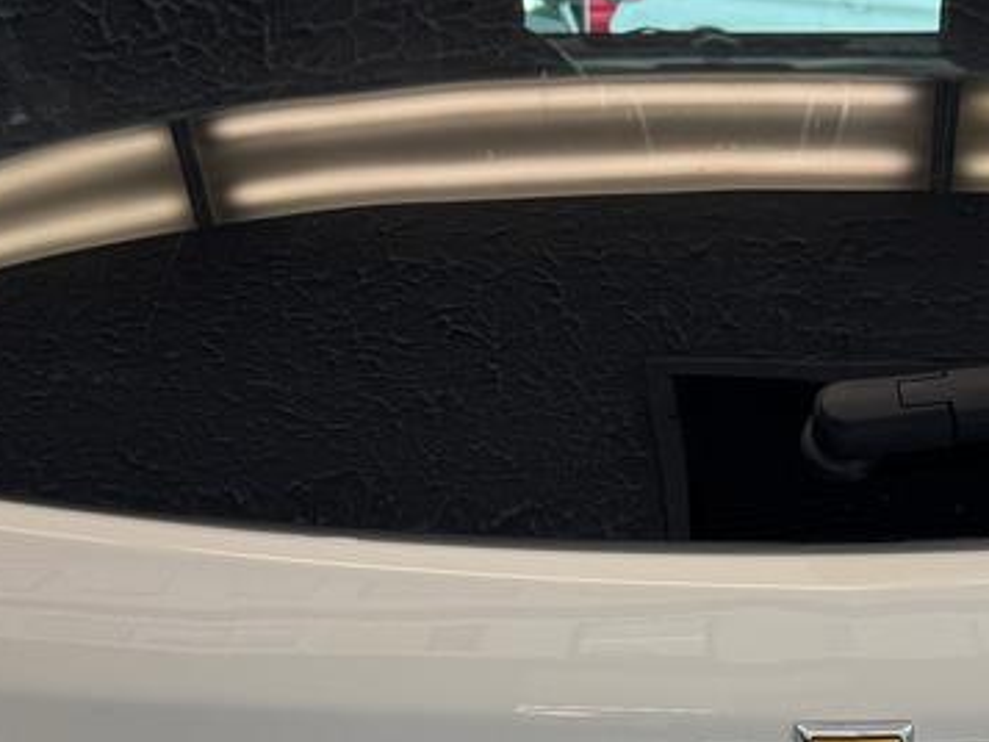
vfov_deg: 16.8
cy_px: 748
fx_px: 2458
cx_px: 778
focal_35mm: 86
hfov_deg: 22.5
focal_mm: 6.76
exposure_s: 1/120
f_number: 1.78
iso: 64
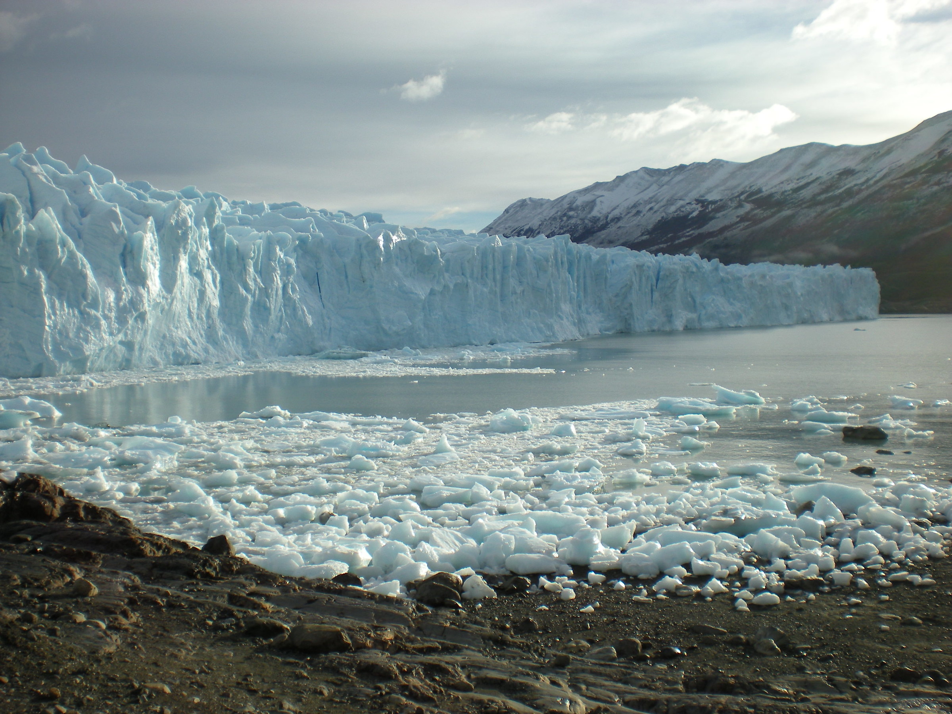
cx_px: 476
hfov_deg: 49.0
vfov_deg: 37.7
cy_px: 357
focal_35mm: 38
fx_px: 1045
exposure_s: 1/651
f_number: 4.6
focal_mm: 6.3
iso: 64
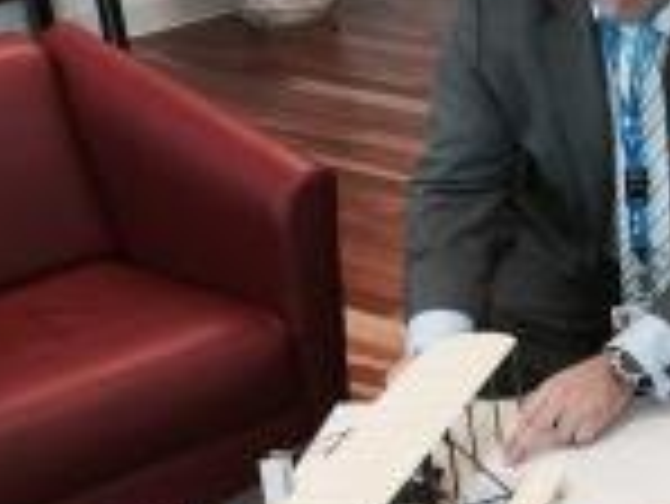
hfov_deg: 20.4
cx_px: 890
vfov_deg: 17.0
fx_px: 1685
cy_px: 248
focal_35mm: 87
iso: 40
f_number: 2.2
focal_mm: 4.15
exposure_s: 1/30
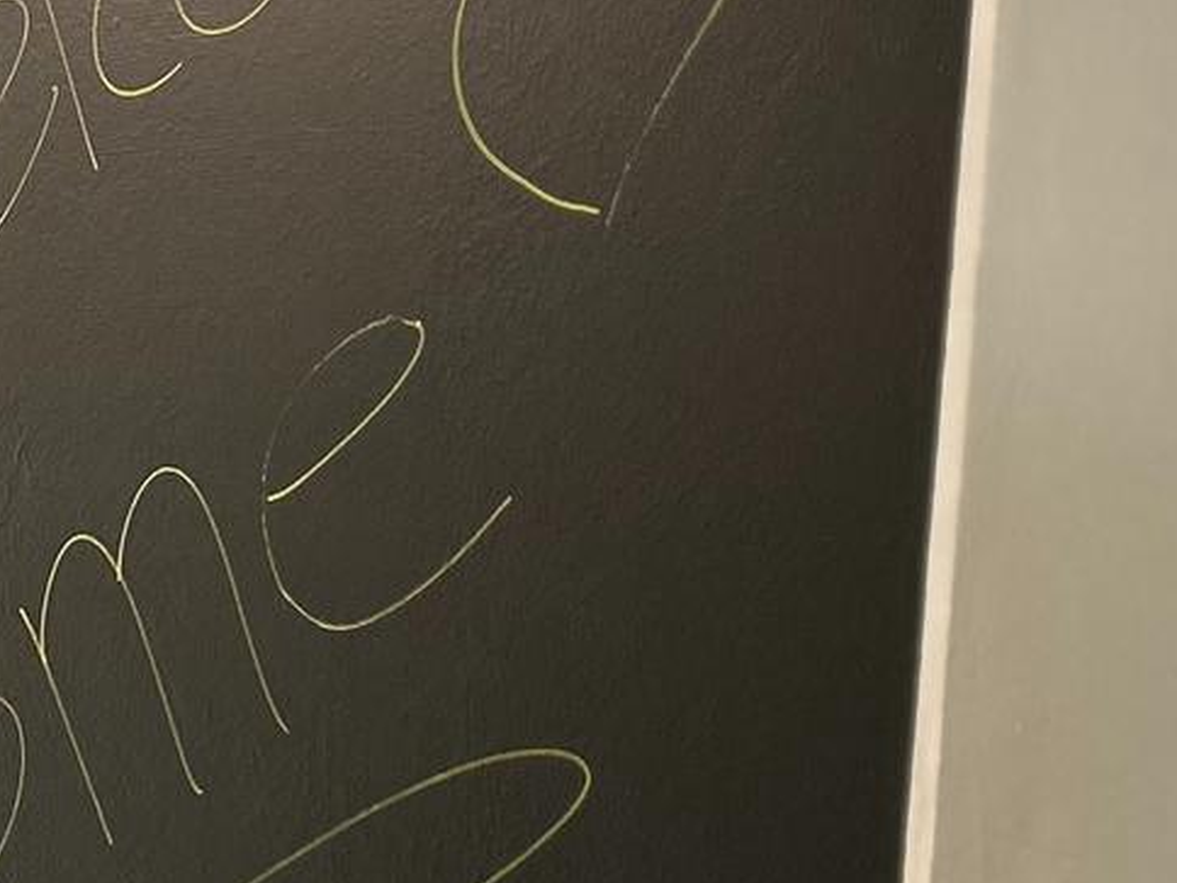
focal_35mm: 110
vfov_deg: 13.2
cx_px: -409
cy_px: 1009
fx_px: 3740
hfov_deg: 16.7
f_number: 1.5
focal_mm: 5.7
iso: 100
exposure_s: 1/120
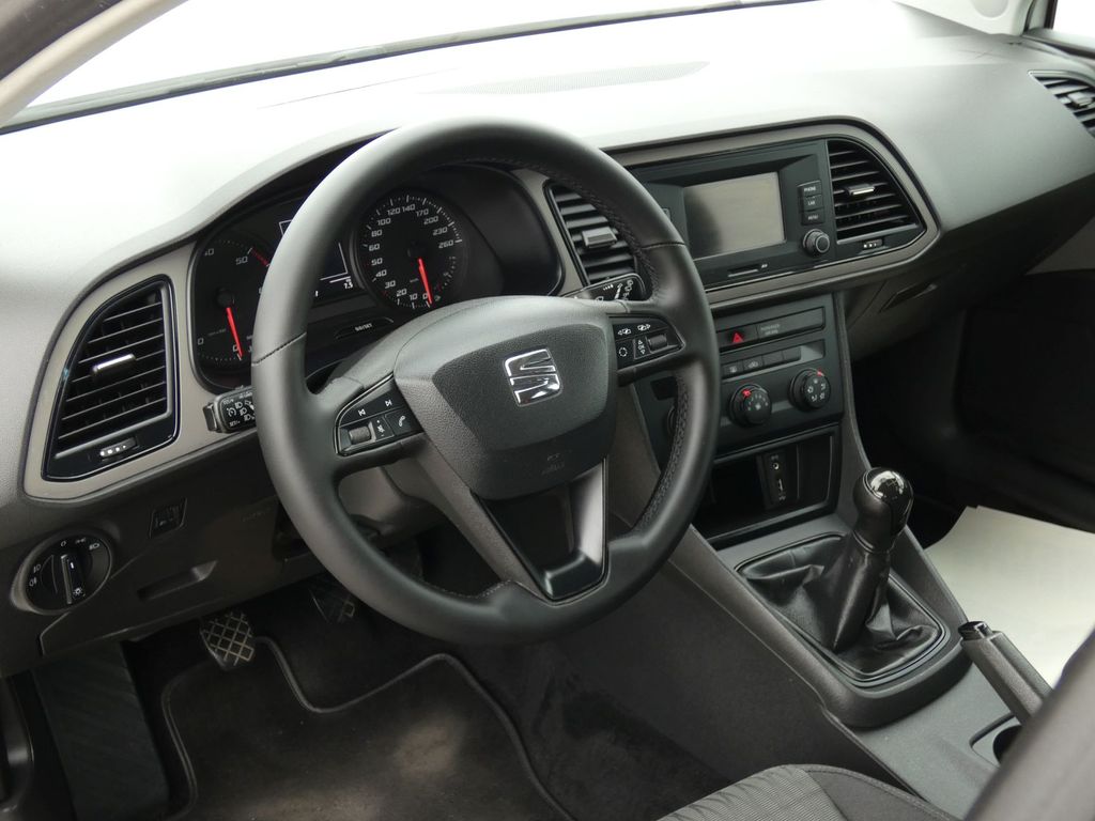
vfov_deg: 36.8
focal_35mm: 39
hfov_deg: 47.9
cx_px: 548
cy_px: 410
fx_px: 1234
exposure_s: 1/80
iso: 160
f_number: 3.6
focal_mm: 7.1
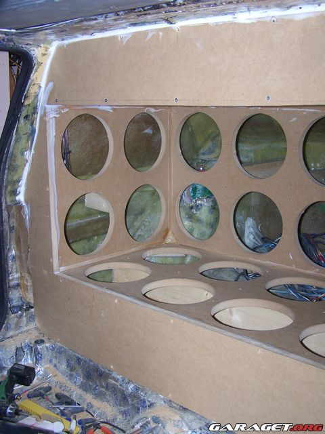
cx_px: 162
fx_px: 501
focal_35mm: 40
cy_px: 217
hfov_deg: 36.0
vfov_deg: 46.8
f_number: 2.8
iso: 80
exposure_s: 1/60
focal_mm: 6.7
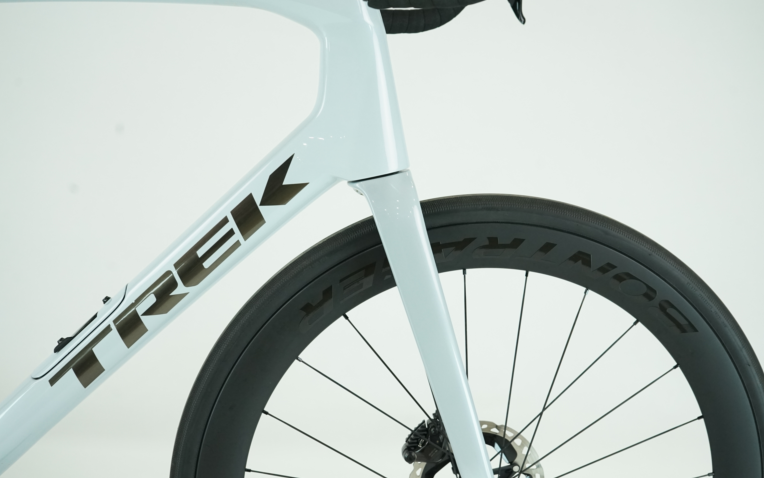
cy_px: 257
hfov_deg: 45.2
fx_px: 916
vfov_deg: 29.2
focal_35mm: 44
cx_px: 407
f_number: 6.3
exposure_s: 1/200
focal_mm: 40
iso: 2000
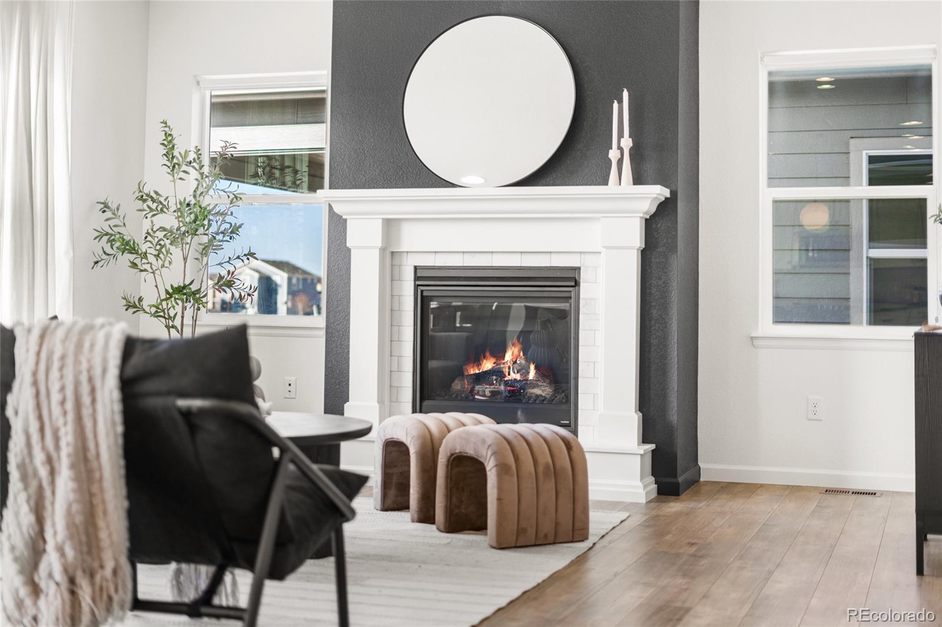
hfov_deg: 39.6
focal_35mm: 50
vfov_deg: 27.0
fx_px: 1308
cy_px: 314
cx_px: 471
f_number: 1.8
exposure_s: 1/80
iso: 160
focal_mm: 50
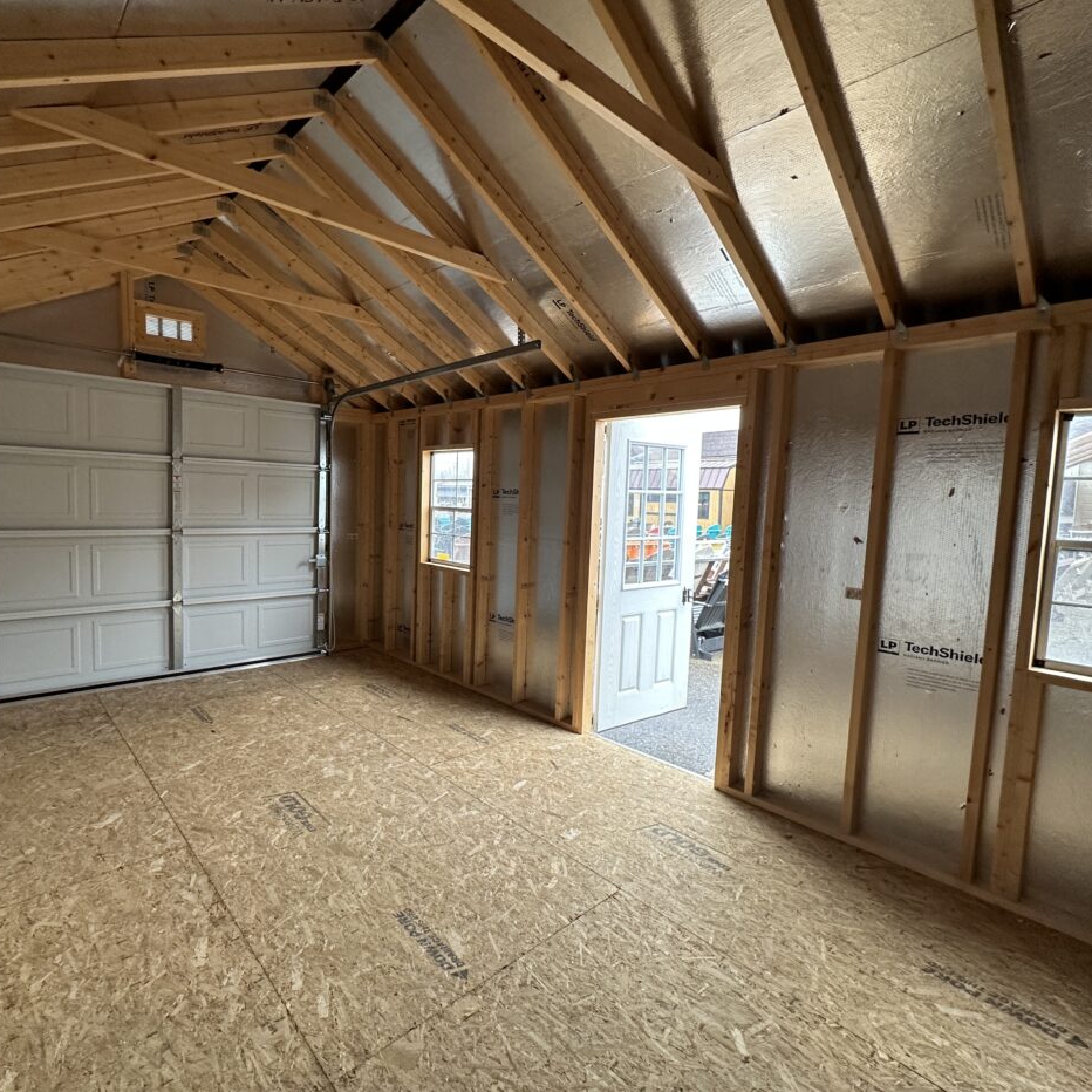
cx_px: 453
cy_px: 544
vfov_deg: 84.0
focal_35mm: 17
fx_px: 607
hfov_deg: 83.2
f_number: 2.2
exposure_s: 1/99
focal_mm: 2.22
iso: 125
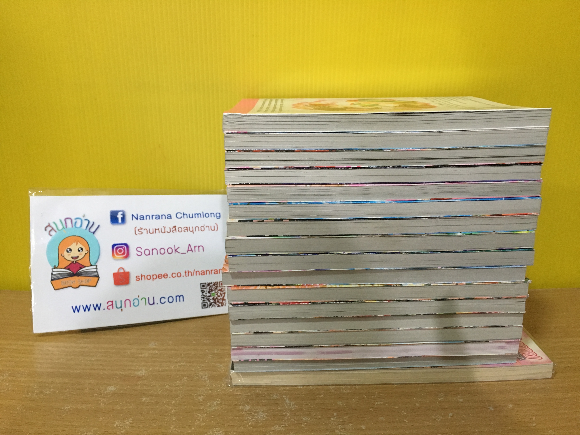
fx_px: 486
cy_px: 218
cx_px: 290
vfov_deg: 48.2
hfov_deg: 61.7
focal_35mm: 29
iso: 200
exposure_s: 1/20
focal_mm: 4.15
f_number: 2.2
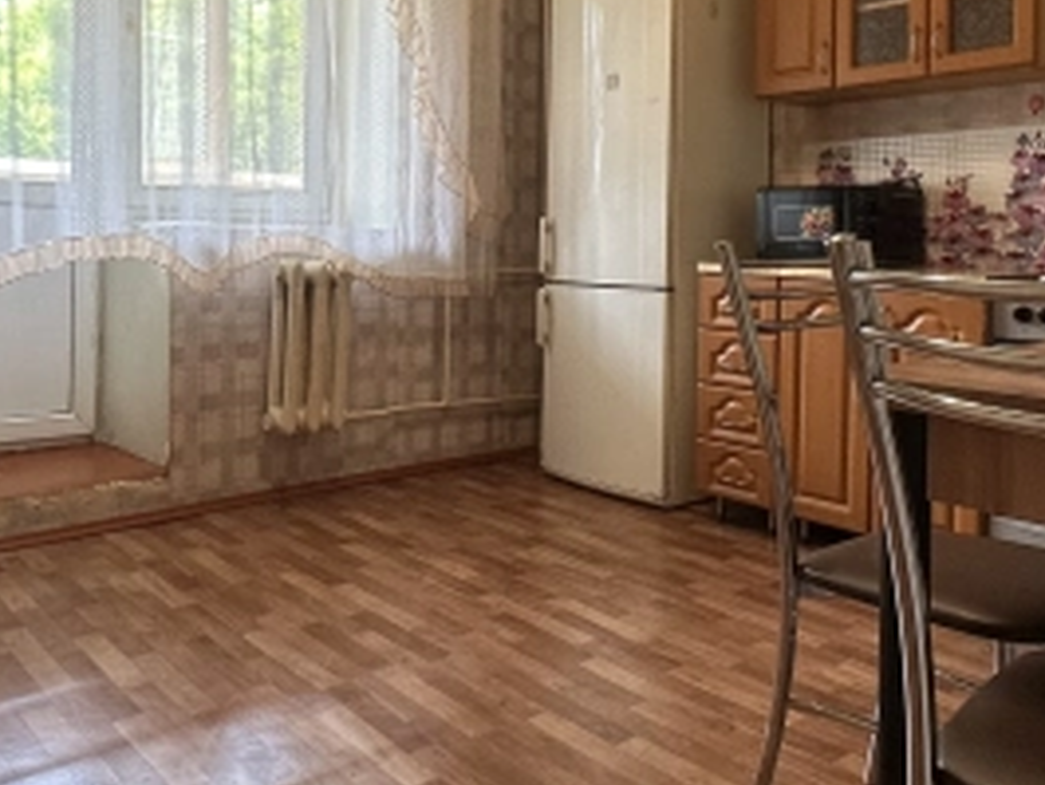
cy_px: 260
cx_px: 481
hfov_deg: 55.3
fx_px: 997
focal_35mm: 33
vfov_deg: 42.4
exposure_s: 1/100
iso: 160
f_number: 2.2
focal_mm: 2.22
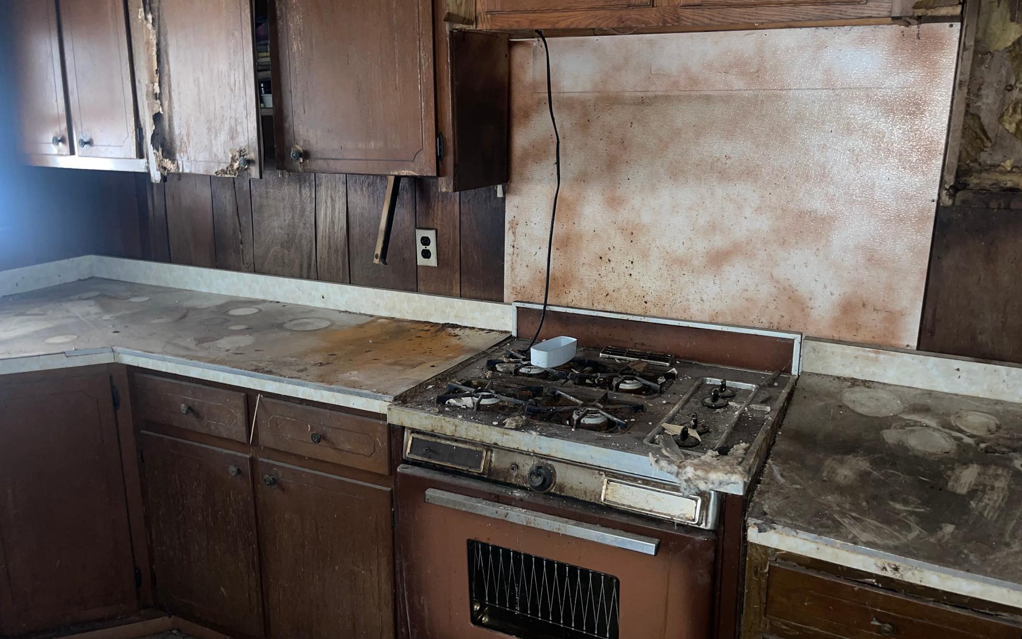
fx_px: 780
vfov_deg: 44.5
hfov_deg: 66.5
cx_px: 502
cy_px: 321
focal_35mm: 28
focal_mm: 5.1
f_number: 1.6
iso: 100
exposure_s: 1/4
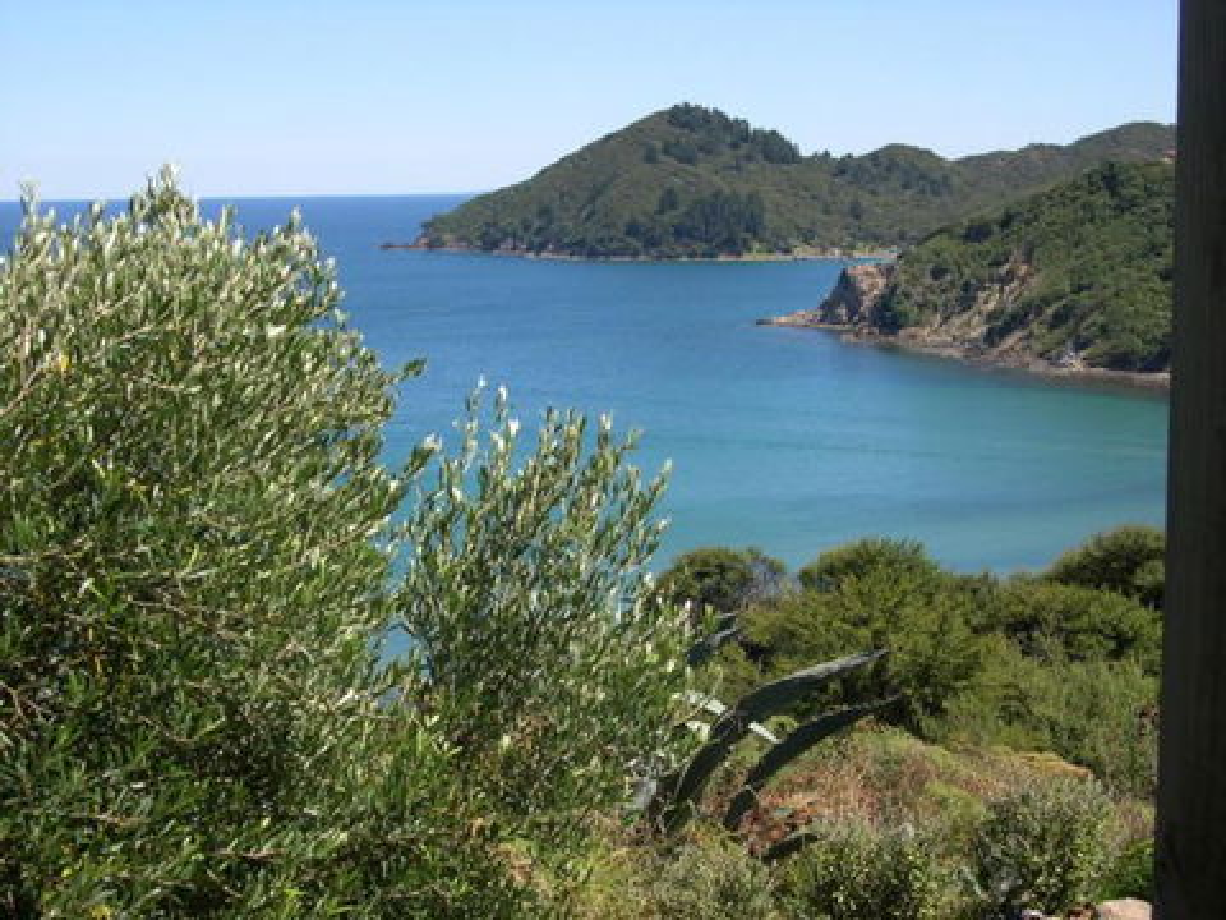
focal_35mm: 57
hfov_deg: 33.8
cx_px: 613
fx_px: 2019
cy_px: 460
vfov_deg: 25.7
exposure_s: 1/97.5
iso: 100
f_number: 9.2
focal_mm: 12.2
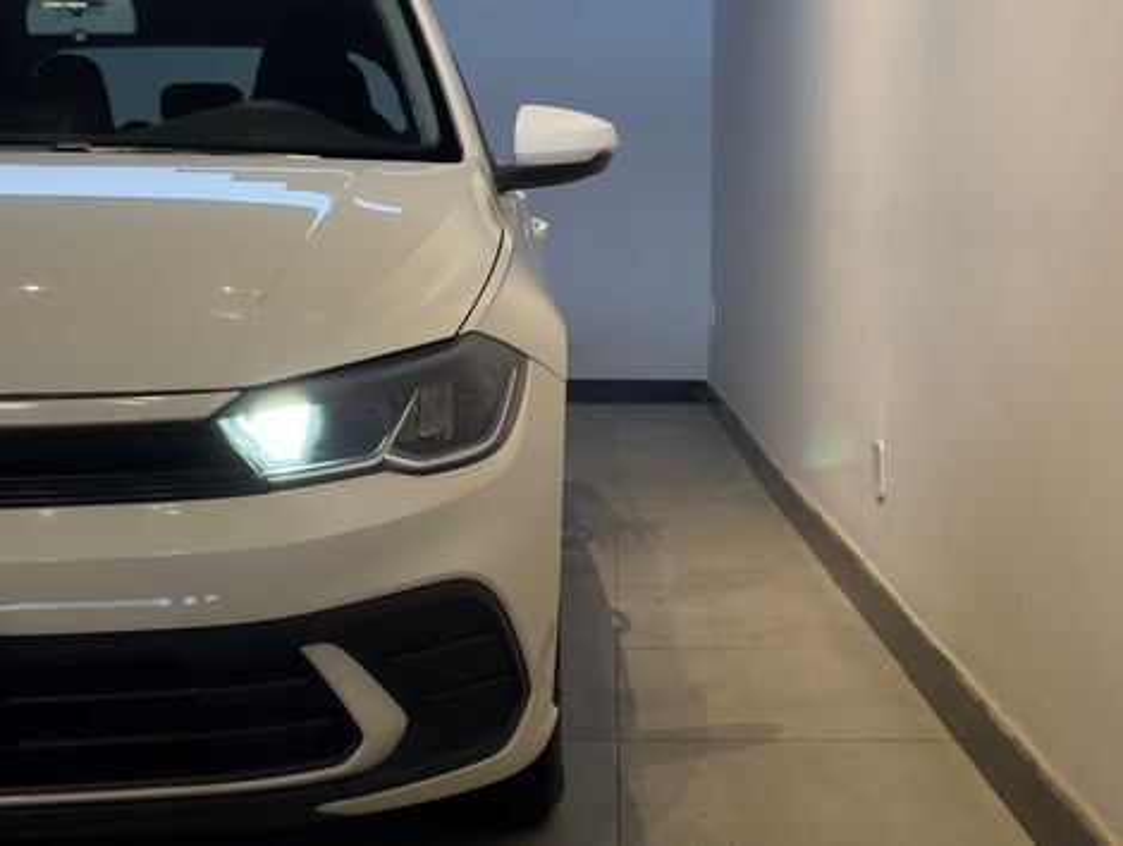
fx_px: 1560
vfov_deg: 30.3
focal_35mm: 48
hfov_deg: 39.6
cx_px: 562
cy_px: 423
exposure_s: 1/60
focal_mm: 6.76
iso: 80
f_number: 1.78
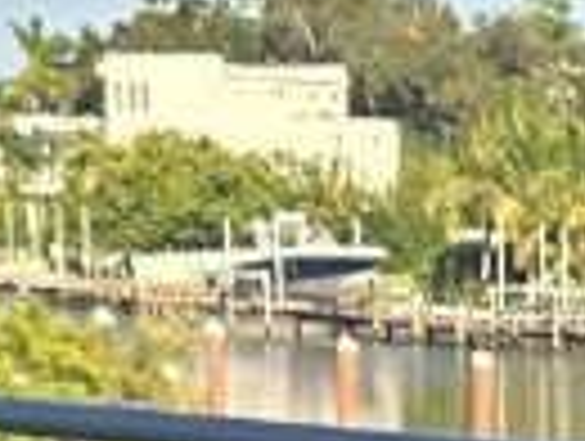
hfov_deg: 10.5
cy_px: 1035
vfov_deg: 7.7
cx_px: 878
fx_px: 3065
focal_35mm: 181
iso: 25
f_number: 1.8
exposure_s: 1/1232
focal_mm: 5.4
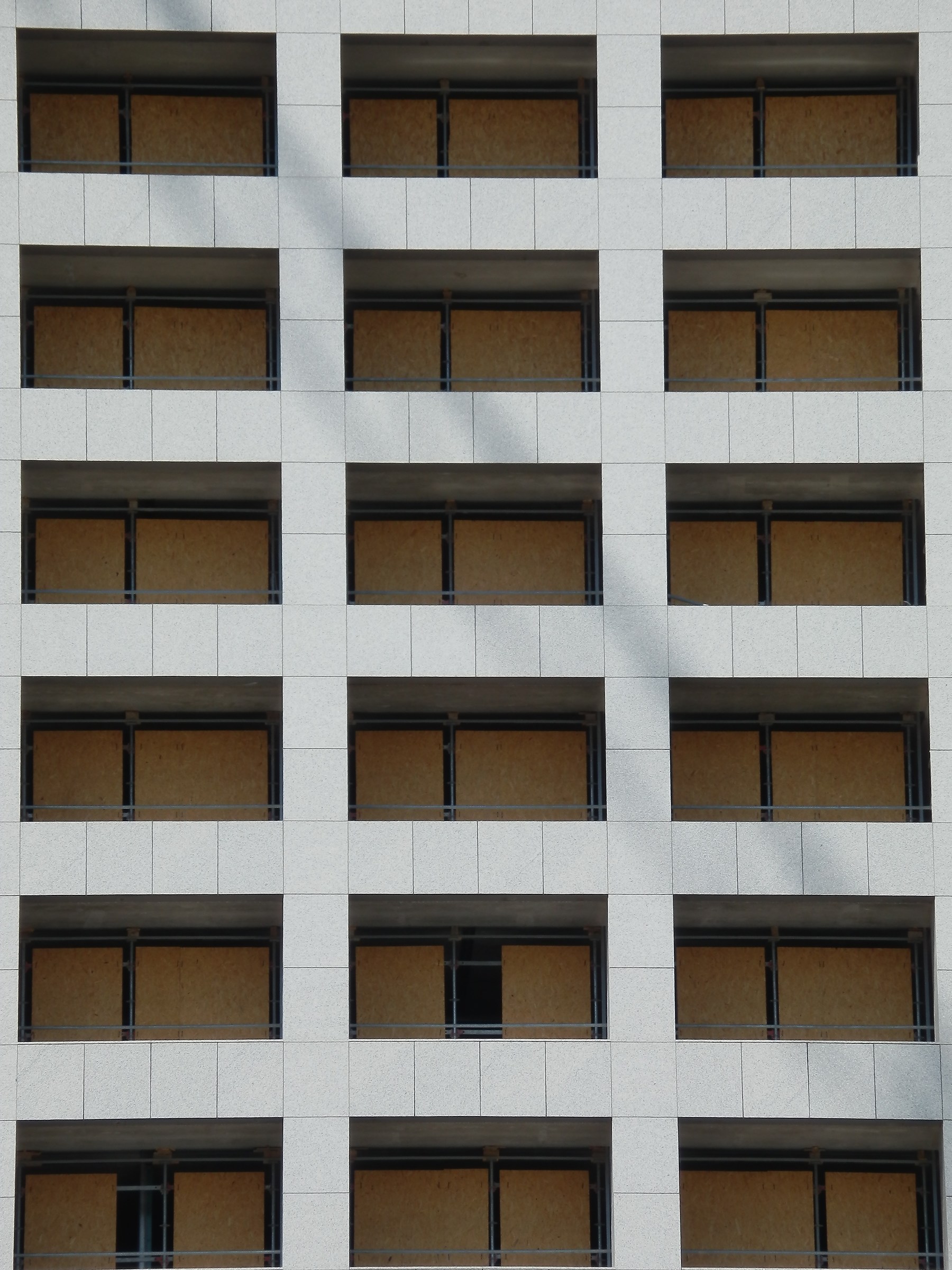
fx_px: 10047
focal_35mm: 274
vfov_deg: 7.2
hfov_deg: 5.4
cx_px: 476
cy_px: 635
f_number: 6.4
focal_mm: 48.9
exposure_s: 1/320
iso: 80
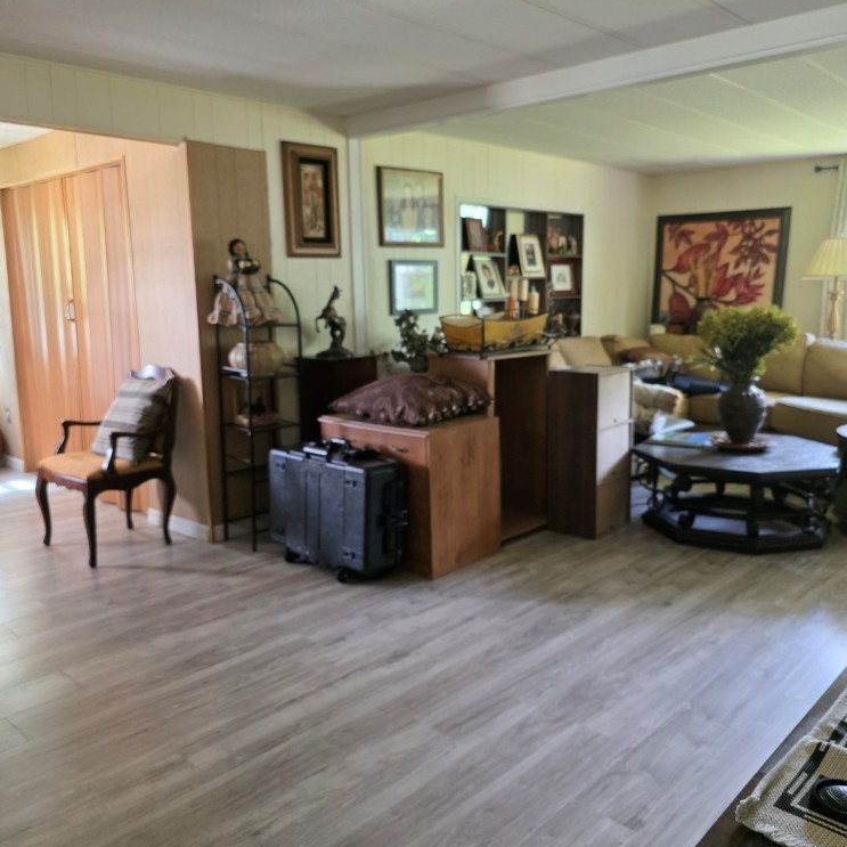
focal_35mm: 28
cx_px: 447
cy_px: 425
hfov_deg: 57.3
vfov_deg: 57.3
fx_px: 775
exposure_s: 1/120
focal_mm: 6.3
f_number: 1.7
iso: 800
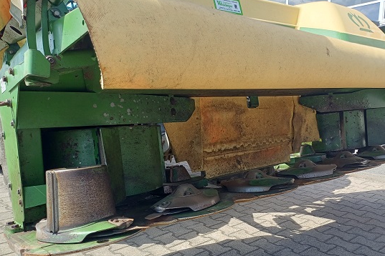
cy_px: 165
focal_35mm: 31
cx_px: 214
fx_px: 332
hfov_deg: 60.1
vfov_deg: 41.9
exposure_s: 1/465
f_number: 1.8
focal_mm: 4.65
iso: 50
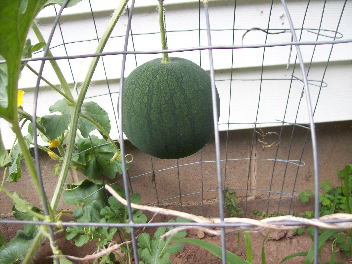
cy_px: 132
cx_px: 176
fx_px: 366
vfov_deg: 39.6
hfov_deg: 51.4
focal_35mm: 36
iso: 80
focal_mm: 6
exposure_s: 1/232
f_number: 2.7
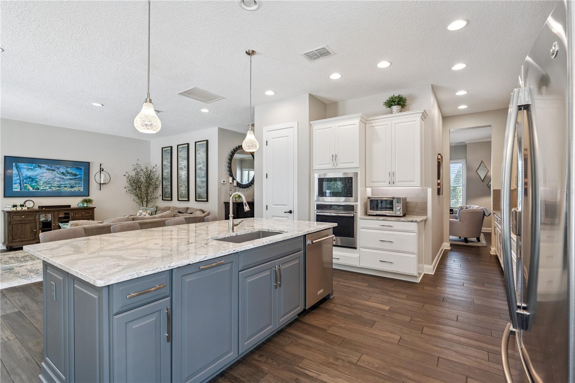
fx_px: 255
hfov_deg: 96.7
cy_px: 192
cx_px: 288
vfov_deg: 73.7
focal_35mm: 16
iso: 800
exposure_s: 1/30
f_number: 10
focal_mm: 16
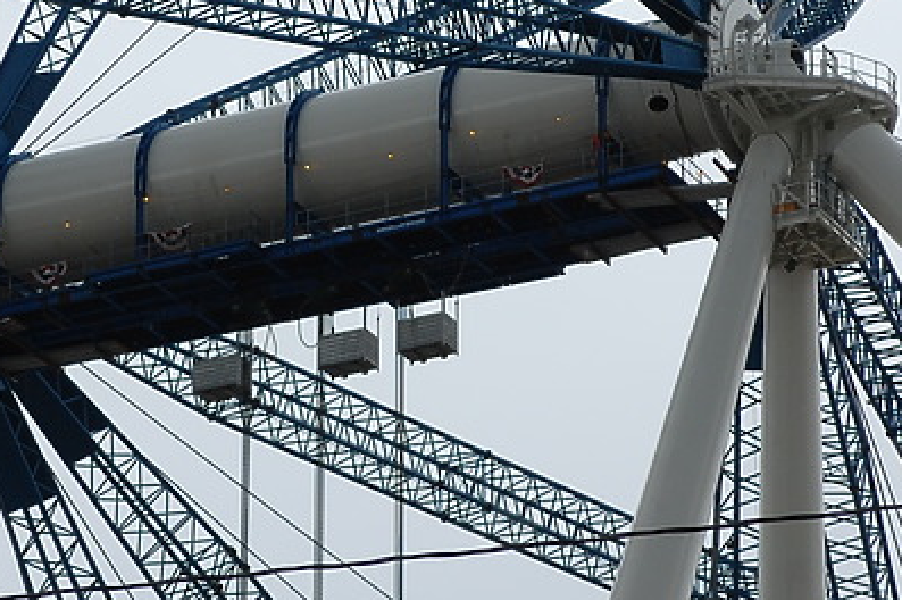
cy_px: 209
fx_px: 5958
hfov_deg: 8.6
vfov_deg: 5.8
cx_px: 266
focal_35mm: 238
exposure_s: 1/640
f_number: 6.3
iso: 200
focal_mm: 70
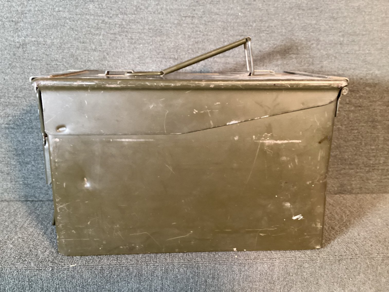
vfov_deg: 45.4
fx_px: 348
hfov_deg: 58.3
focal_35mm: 31
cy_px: 146
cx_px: 194
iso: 400
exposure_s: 1/30
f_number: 2.4
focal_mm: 3.3
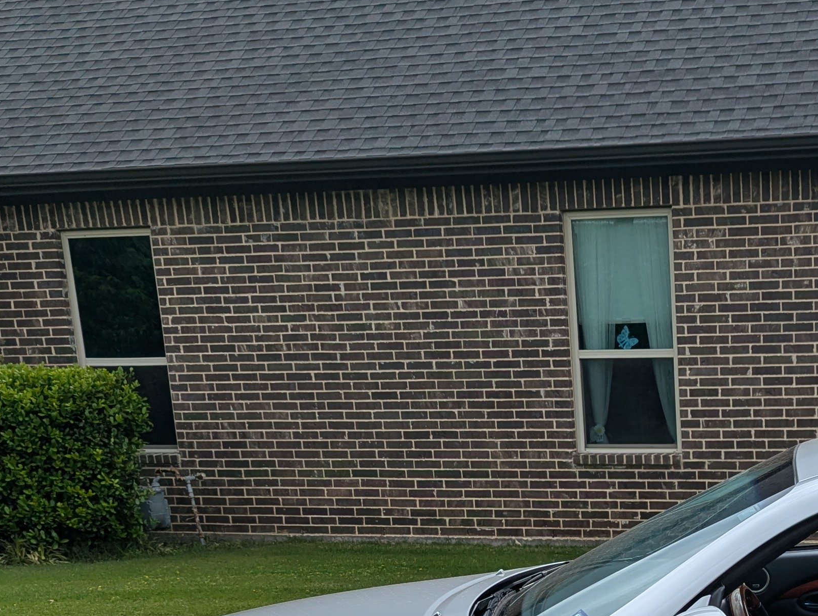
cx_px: 834
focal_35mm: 61
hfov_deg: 29.4
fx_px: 1444
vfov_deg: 22.2
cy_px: 739
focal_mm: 6.81
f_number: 1.85
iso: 47
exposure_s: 1/2058
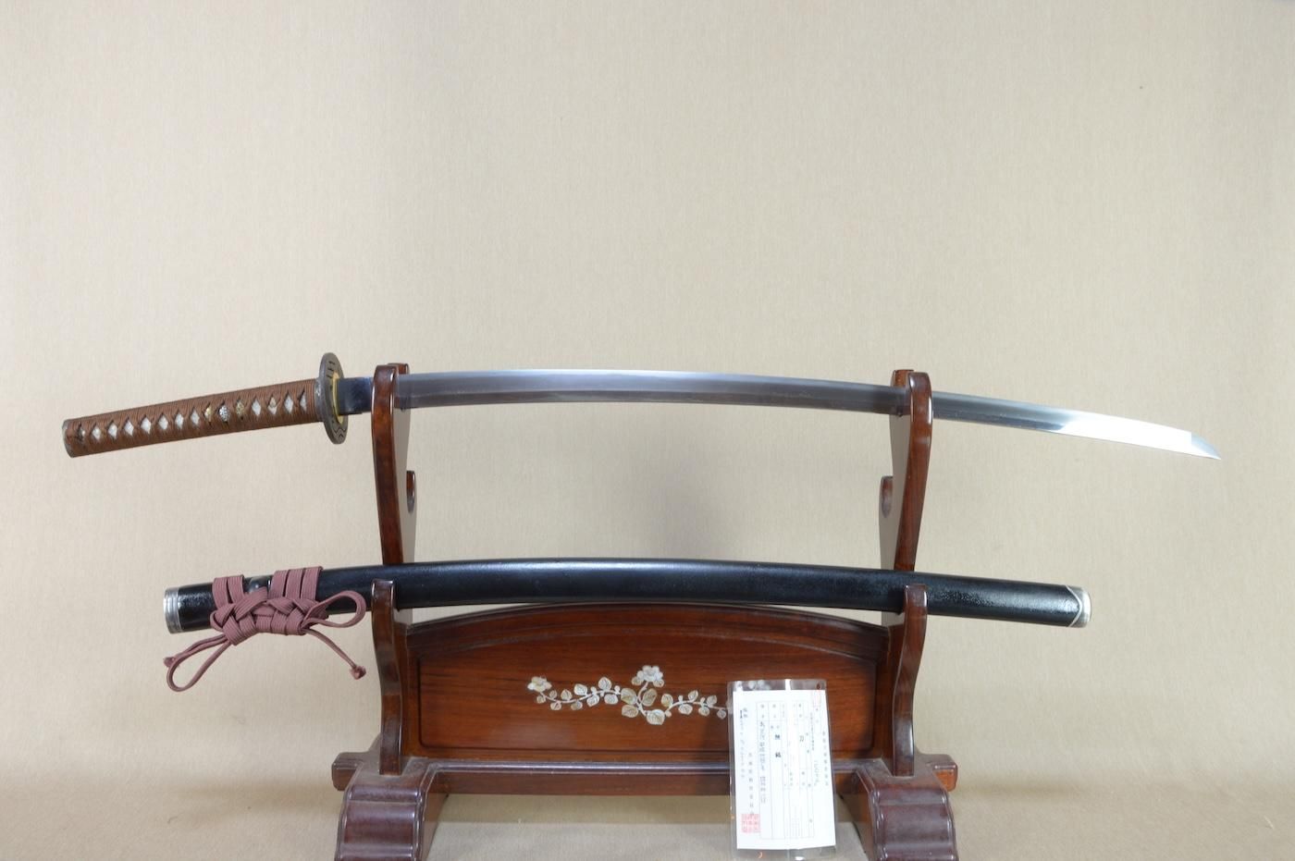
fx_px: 1078
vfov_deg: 43.5
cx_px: 648
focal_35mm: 30
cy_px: 430
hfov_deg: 62.0
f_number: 11
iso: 400
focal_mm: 20
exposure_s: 1/1.6
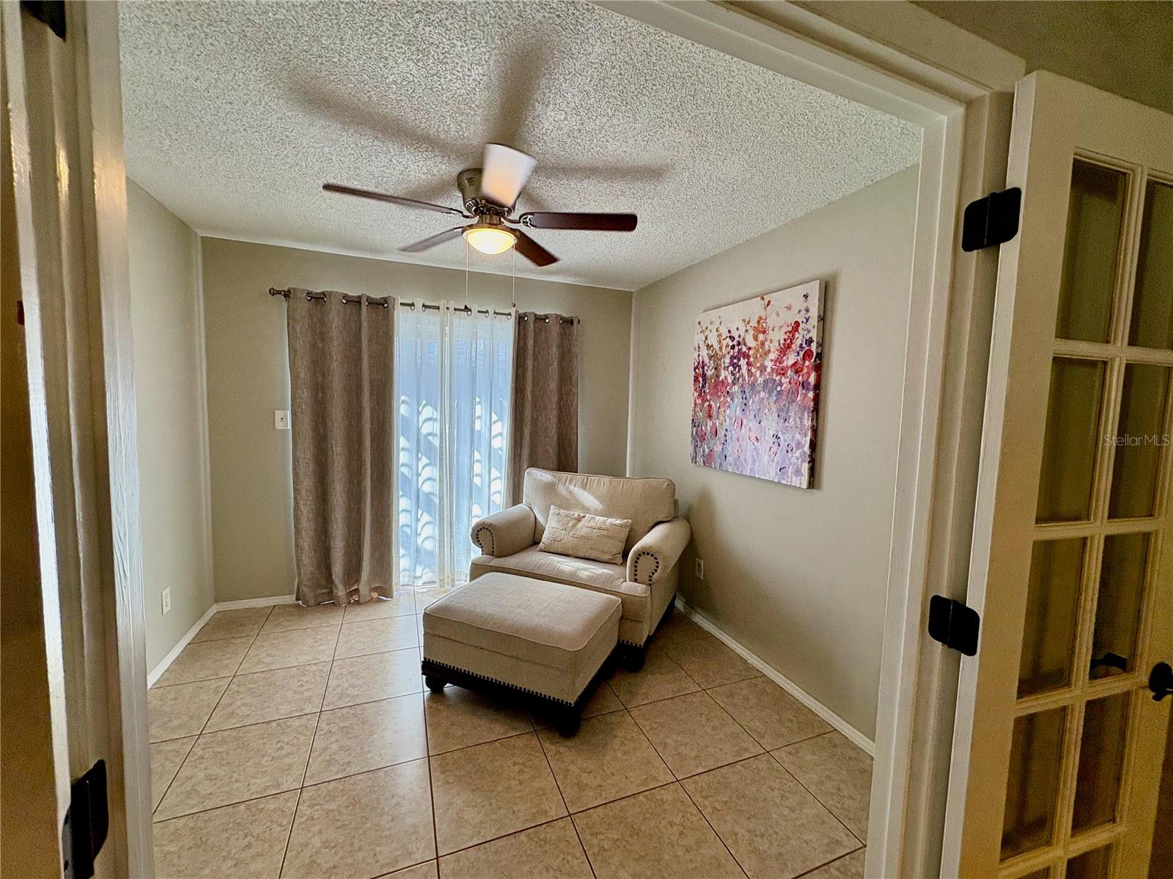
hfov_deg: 102.1
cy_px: 440
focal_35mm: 14
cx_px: 586
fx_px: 474
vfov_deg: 85.7
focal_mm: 2.22
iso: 80
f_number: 2.2
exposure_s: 1/120
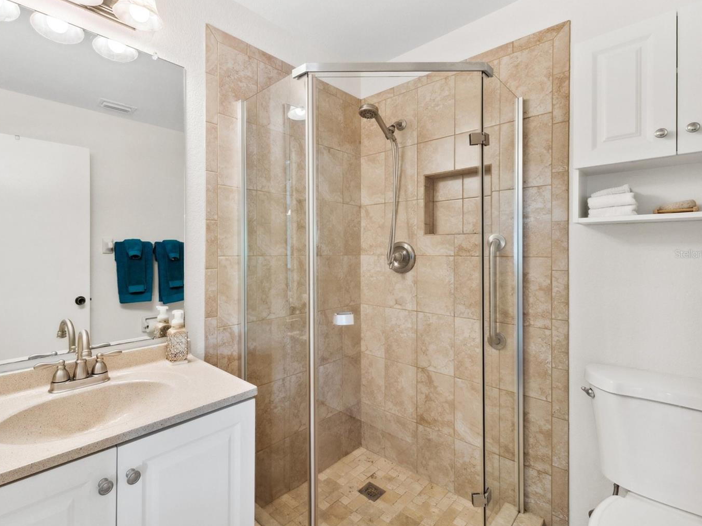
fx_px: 345
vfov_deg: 74.7
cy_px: 254
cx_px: 307
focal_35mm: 17
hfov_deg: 90.6
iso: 250
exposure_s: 1/15
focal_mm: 10
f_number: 8
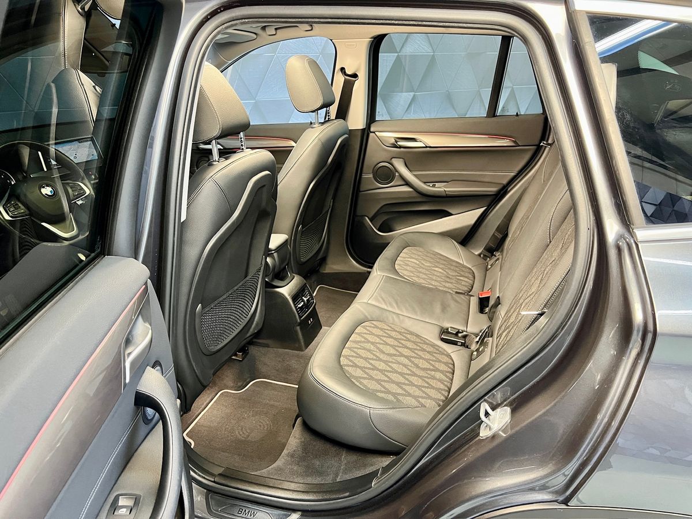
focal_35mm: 26
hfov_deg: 67.3
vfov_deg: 53.1
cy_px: 260
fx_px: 520
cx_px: 346
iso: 500
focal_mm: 5.7
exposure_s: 1/60
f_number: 1.5
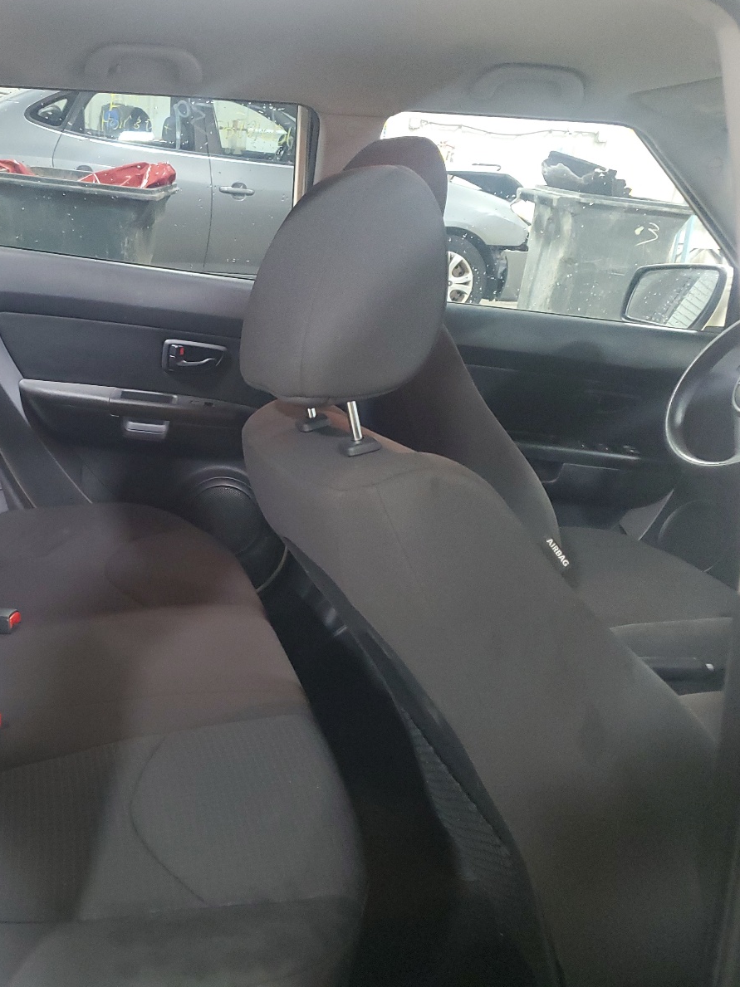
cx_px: 142
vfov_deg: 52.6
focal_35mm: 35
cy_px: 490
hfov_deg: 39.0
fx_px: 998
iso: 361
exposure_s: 1/15
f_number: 1.5
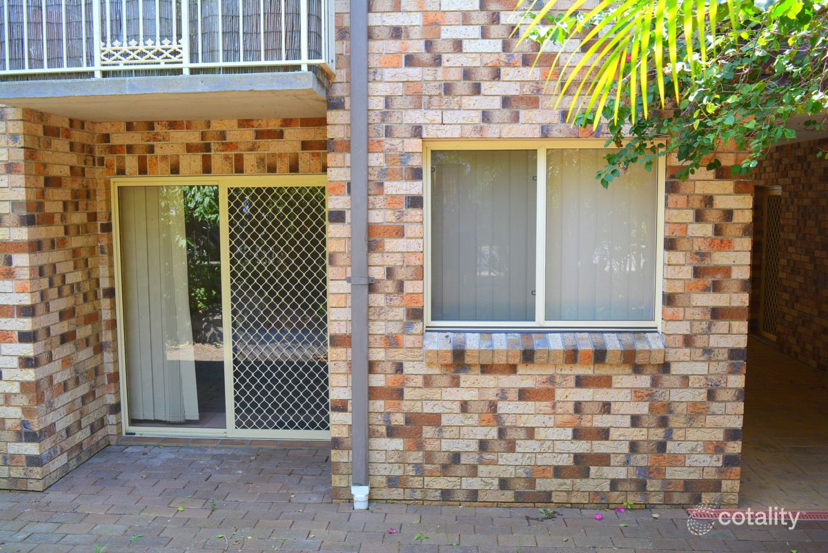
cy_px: 276
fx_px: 759
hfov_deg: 57.2
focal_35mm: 33
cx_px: 414
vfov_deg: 40.0
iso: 200
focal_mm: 22
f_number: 5.6
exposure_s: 1/125
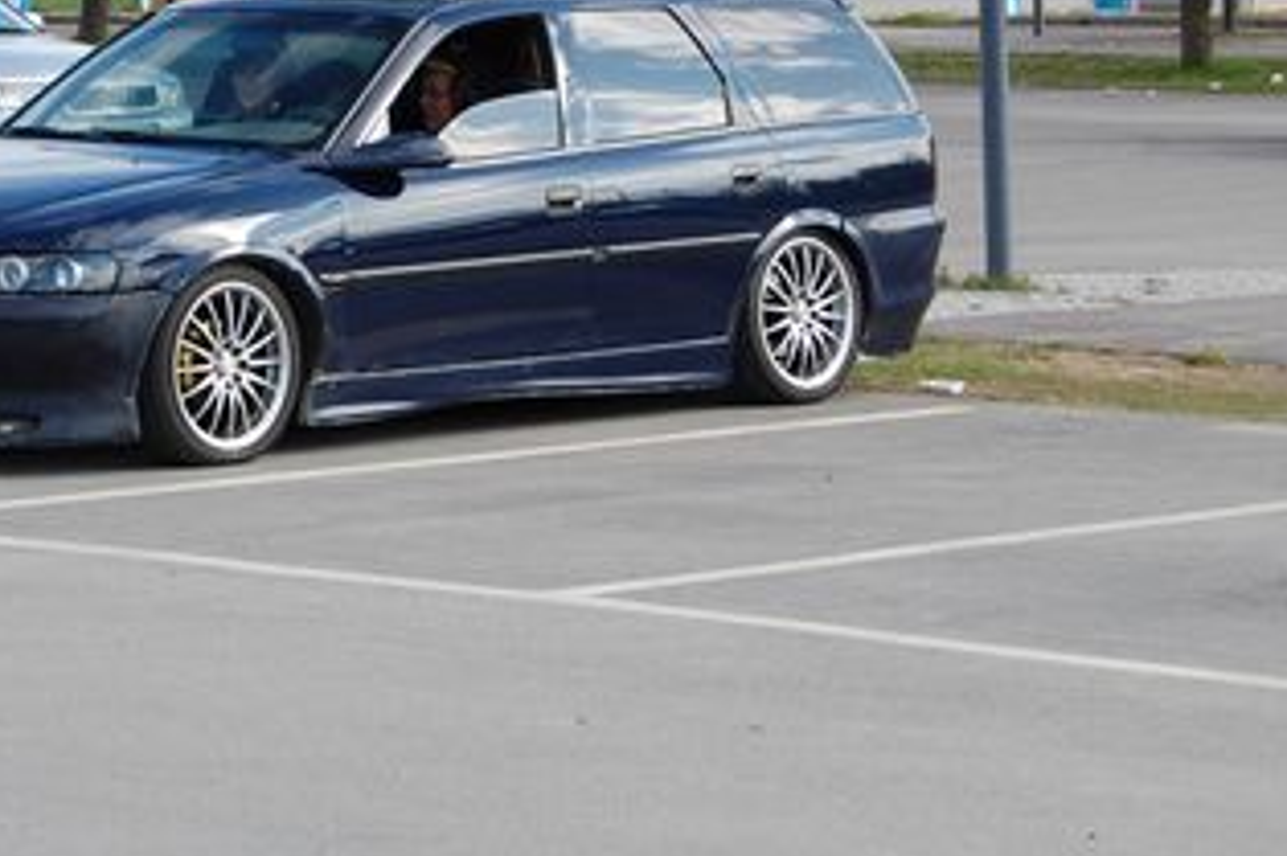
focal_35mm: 168
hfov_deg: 12.2
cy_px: 188
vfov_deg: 8.1
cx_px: 307
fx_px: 6003
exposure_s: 1/200
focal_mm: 55
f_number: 7.1
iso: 200
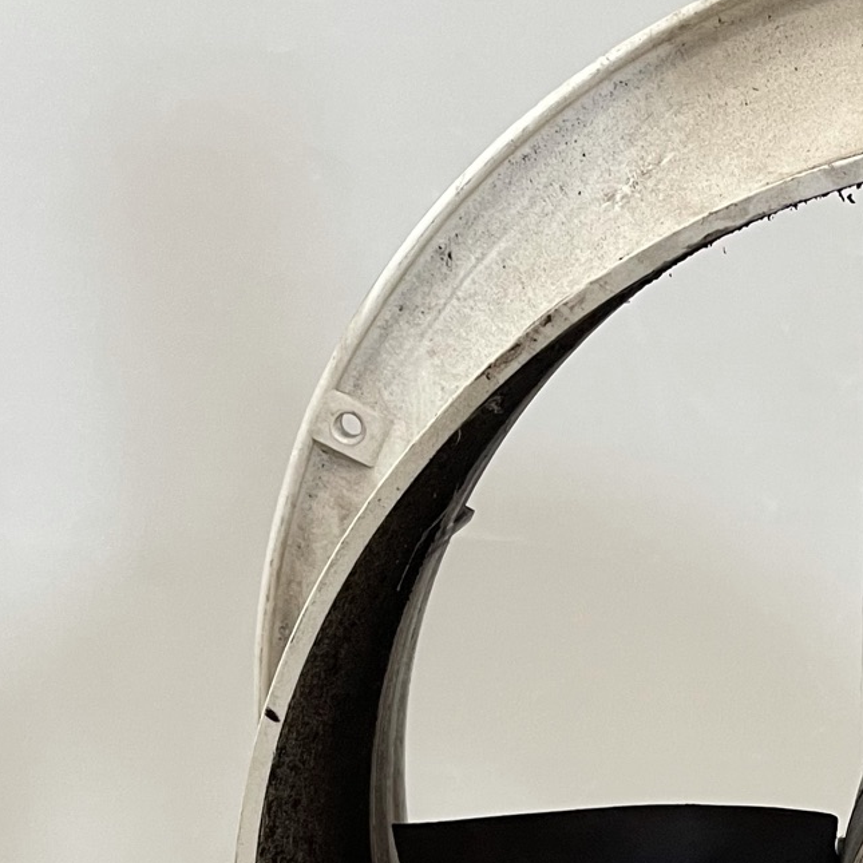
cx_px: 977
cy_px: 914
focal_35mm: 73
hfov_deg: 22.2
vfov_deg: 22.5
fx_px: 2059
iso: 160
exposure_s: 1/60
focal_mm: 5.1
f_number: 1.6
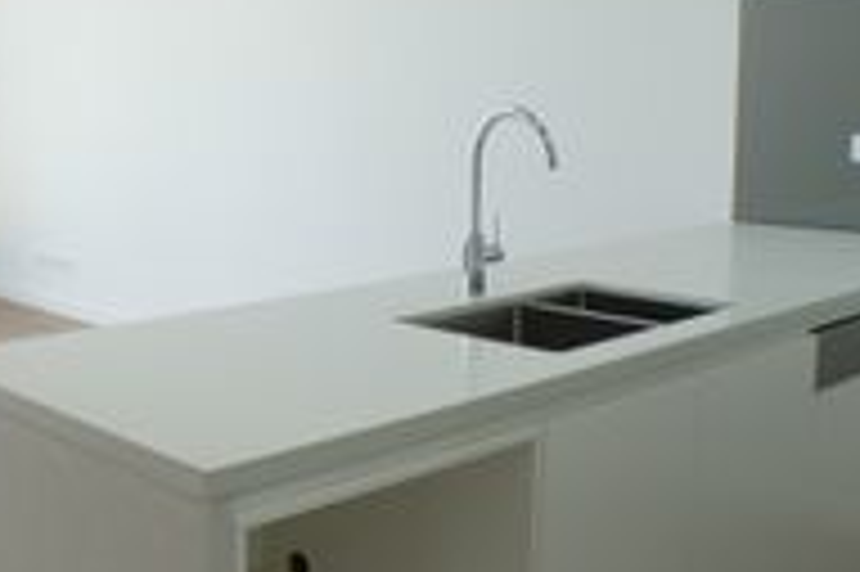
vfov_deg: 23.0
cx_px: 203
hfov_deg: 33.2
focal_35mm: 59
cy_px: 281
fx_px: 1408
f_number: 4
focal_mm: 16
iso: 400
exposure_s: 1/70
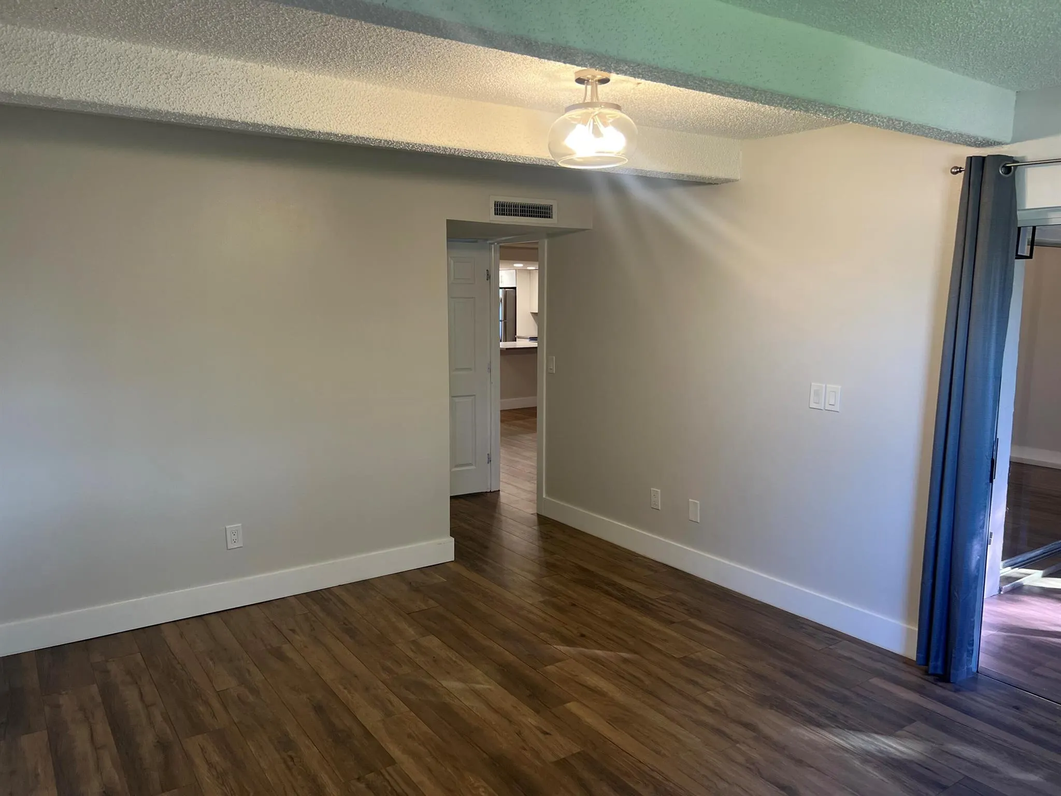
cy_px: 398
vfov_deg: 53.1
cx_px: 530
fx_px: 797
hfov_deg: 67.3
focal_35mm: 26
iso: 125
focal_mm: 5.7
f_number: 1.5
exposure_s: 1/120
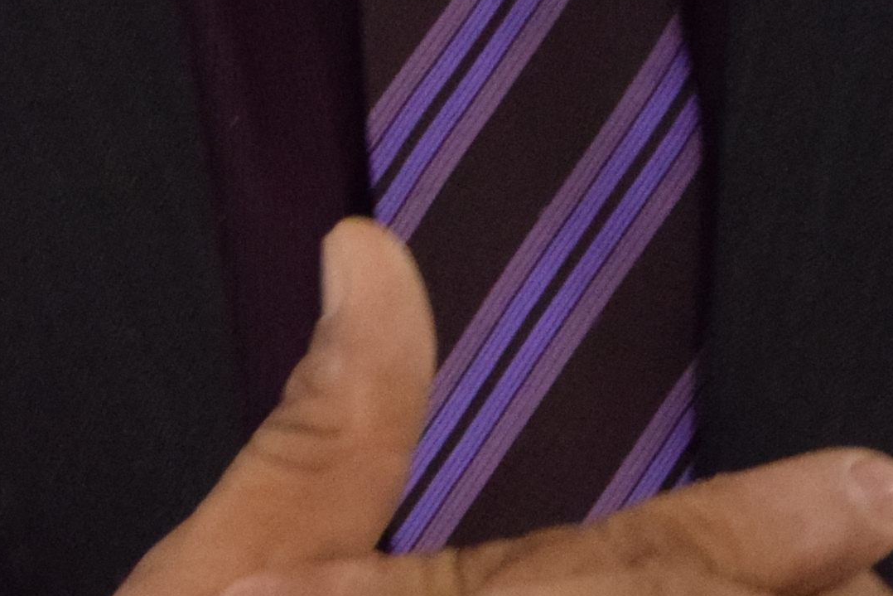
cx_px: 134
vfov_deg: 1.5
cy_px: -1059
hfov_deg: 2.2
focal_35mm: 918
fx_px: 22773
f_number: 5.3
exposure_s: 1/50
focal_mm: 110
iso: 1600
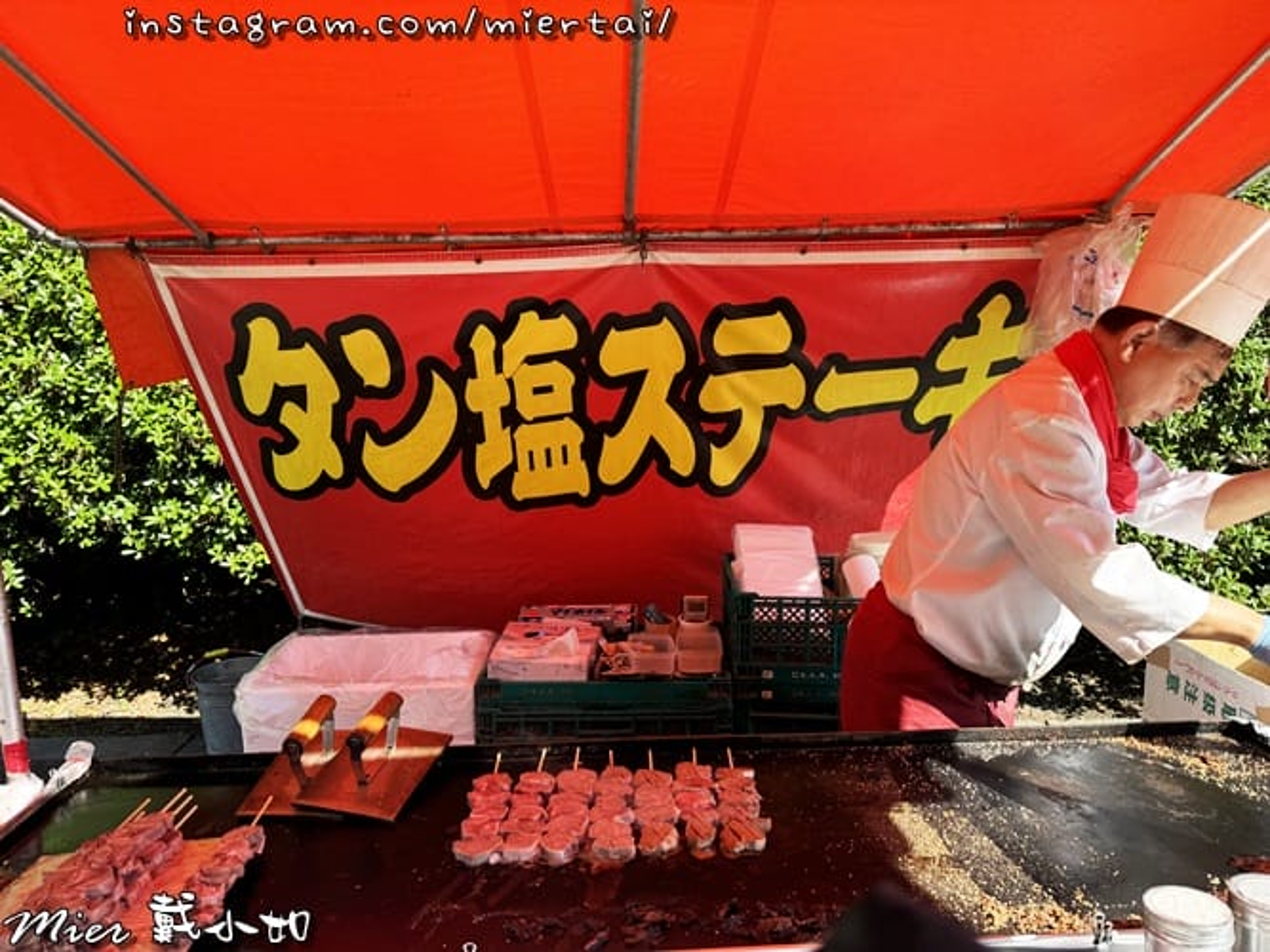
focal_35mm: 24
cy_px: 476
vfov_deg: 56.8
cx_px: 635
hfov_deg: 71.6
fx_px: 880
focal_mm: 6.76
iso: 80
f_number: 1.78
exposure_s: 1/765
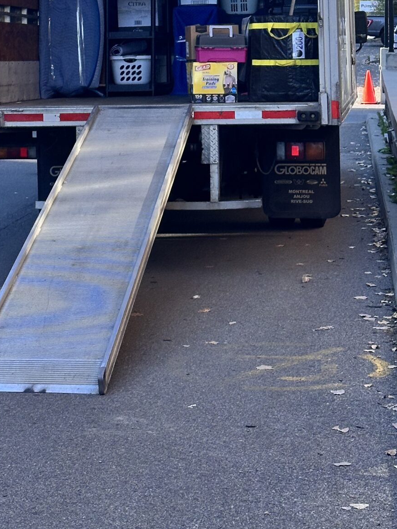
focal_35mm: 106
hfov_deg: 13.9
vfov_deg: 18.0
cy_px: -16
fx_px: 1621
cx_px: 134
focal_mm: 6.86
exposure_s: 1/1453
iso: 64
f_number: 1.78
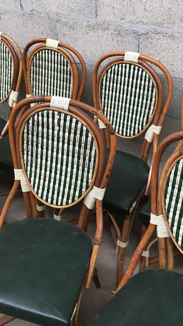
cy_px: 139
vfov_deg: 52.6
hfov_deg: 31.1
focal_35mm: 38
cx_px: 110
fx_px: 328
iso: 125
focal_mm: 4.15
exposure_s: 1/33
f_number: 2.2
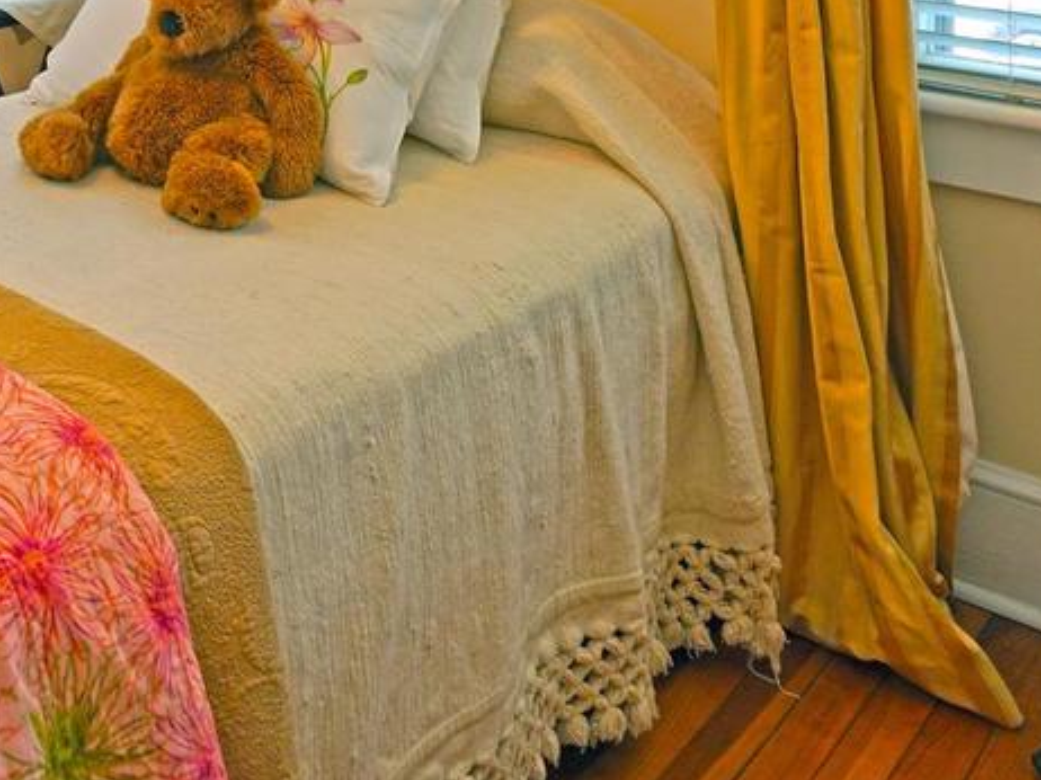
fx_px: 1443
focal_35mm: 48
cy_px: -262
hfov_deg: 35.7
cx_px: -11
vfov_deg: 25.5
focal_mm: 16
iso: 320
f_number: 4
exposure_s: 1/60
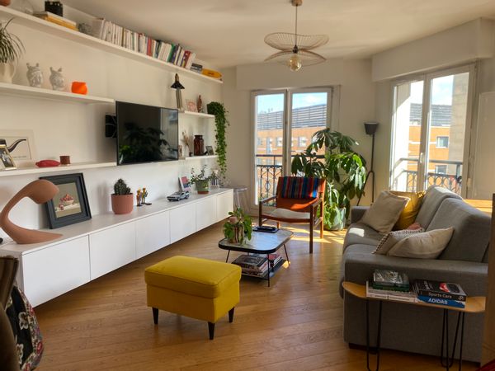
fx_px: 372
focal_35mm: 26
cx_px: 248
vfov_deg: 53.1
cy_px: 186
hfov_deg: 67.3
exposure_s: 1/160
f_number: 1.8
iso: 32
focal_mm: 4.25
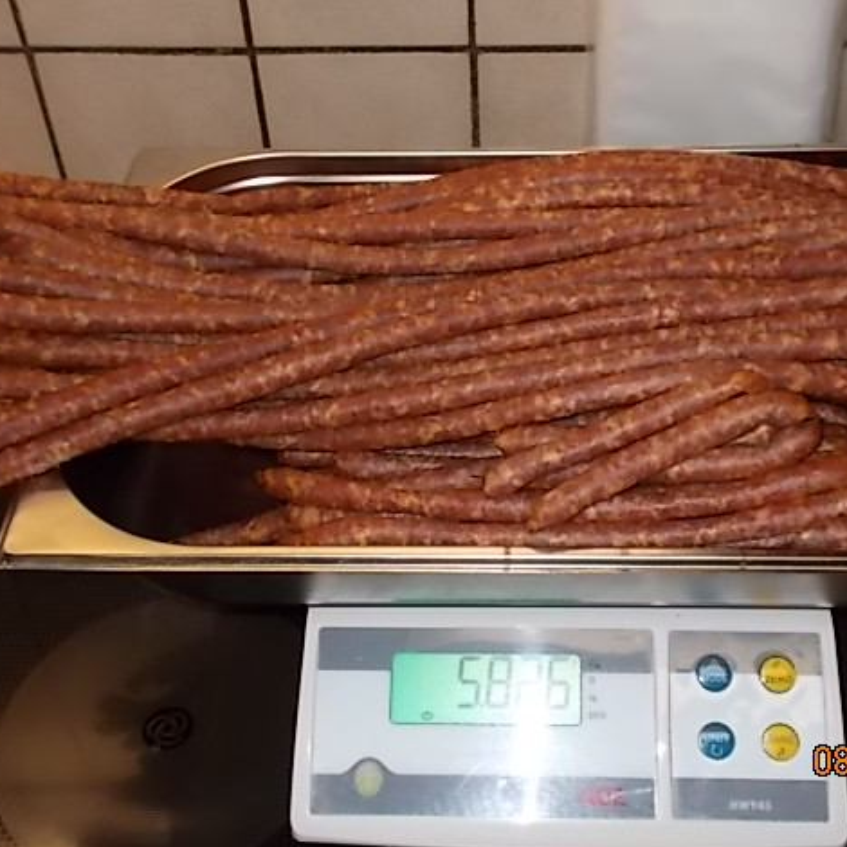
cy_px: 431
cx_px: 492
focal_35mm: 53
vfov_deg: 32.2
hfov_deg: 32.1
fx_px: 1467
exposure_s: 1/30
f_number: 4.2
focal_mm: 7.9
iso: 200
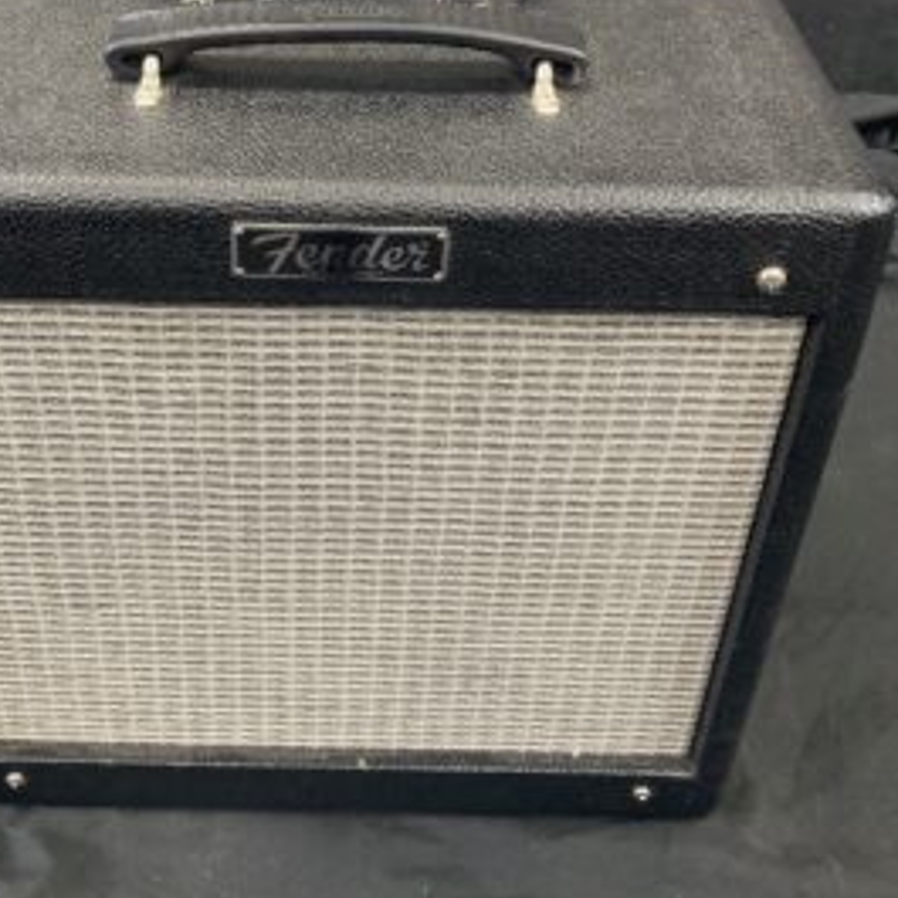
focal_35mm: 42
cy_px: 234
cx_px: 332
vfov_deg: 39.1
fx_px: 1233
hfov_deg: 39.7
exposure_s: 1/60
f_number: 1.8
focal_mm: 3.99
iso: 320
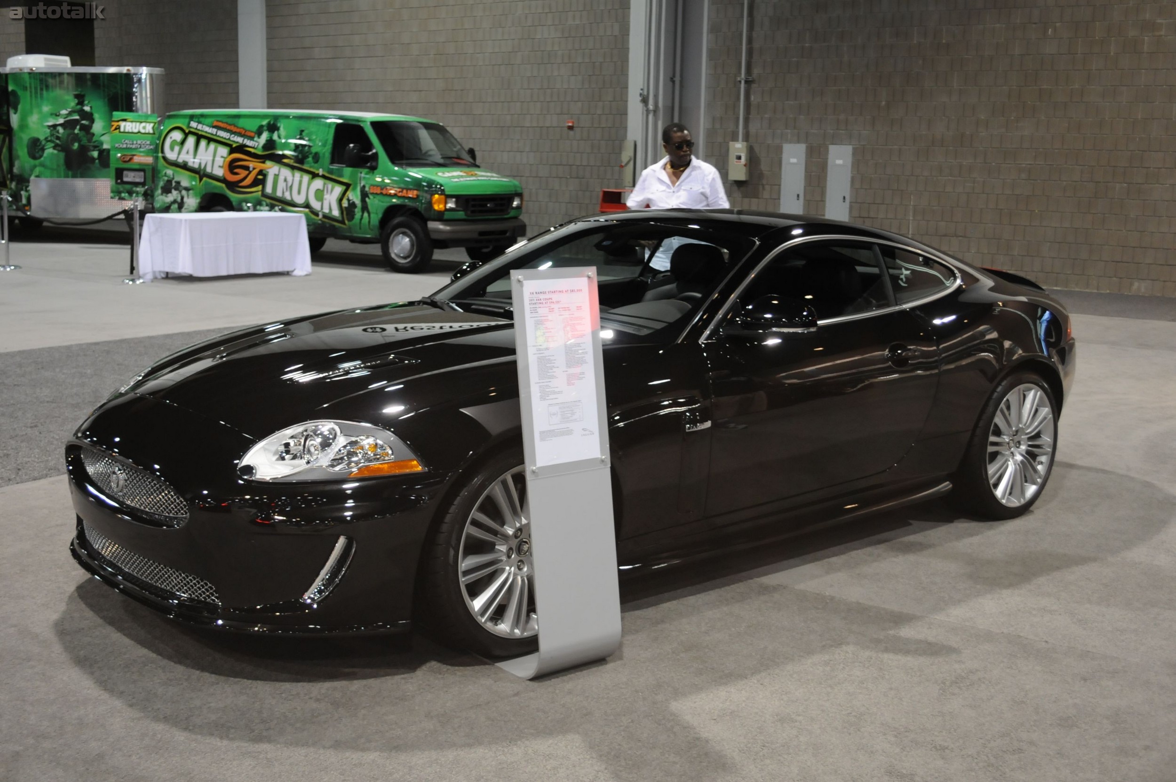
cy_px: 391
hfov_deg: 49.6
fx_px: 1273
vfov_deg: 34.1
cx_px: 588
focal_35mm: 39
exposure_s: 1/30
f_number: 4.2
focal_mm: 26
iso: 800
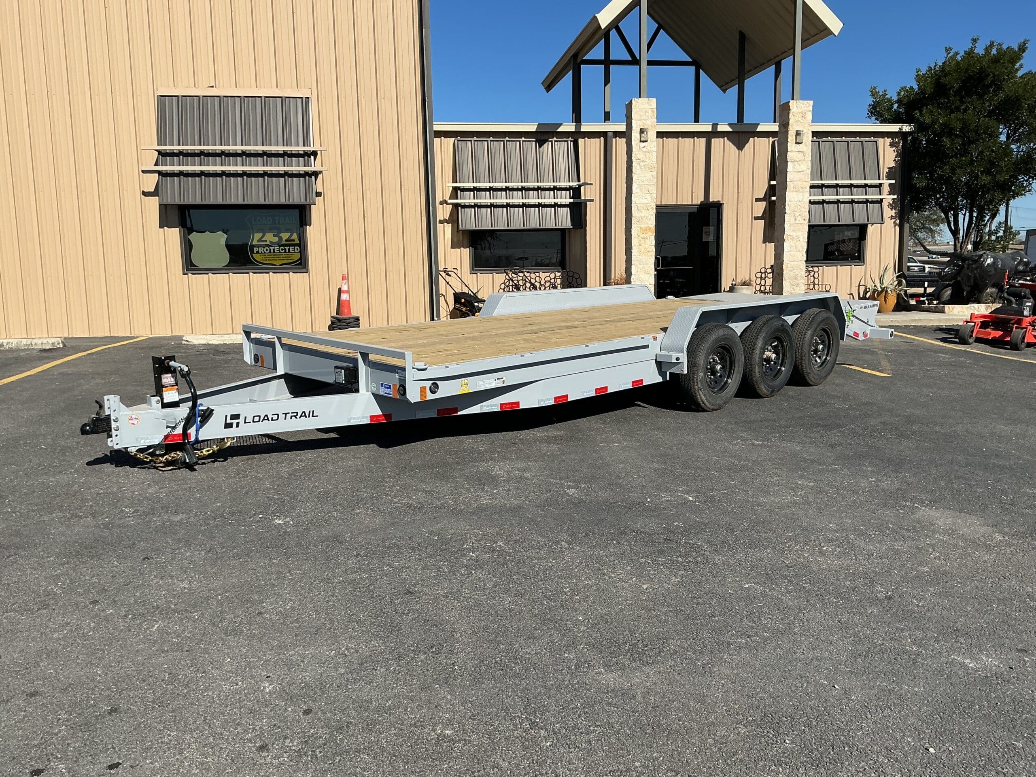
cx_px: 518
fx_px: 868
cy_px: 388
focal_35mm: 29
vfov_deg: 48.2
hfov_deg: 61.7
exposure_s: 1/2959
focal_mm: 3
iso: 25
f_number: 1.8
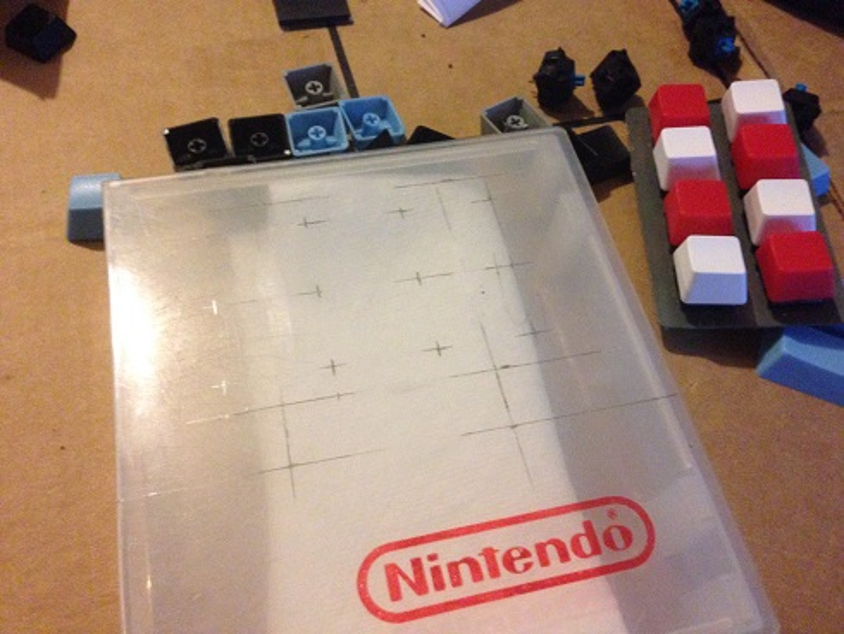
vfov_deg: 43.0
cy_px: 317
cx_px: 422
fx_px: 805
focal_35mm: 33
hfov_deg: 55.3
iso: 640
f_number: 2.4
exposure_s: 1/15
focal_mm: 4.12
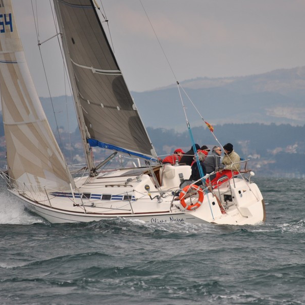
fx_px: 3429
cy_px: 152
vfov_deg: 5.1
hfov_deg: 5.1
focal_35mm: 344
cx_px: 185
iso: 200
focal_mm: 180
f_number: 5.6
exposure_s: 1/800
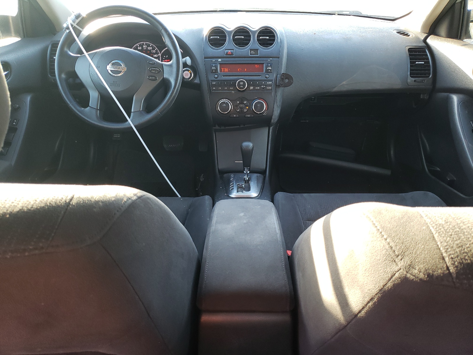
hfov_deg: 67.3
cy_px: 178
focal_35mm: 26
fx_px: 355
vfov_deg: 53.1
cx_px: 236
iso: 80
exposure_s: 1/60.2
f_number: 1.5
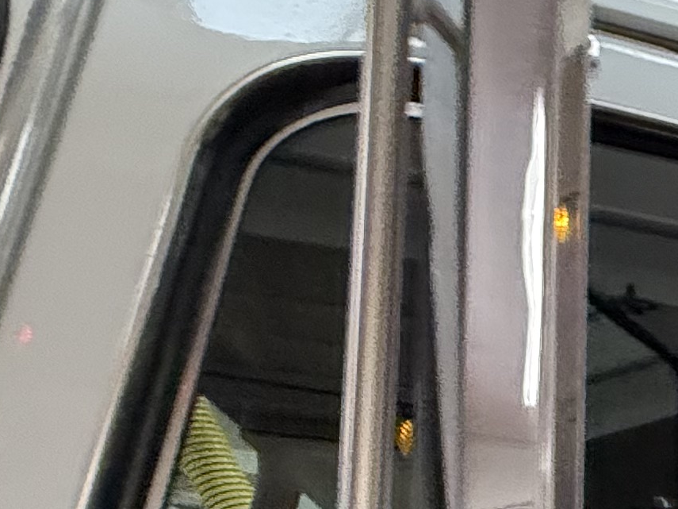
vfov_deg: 18.1
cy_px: 887
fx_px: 1293
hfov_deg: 17.4
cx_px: 1454
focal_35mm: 66
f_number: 2.2
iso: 320
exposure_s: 1/120
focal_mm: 2.22
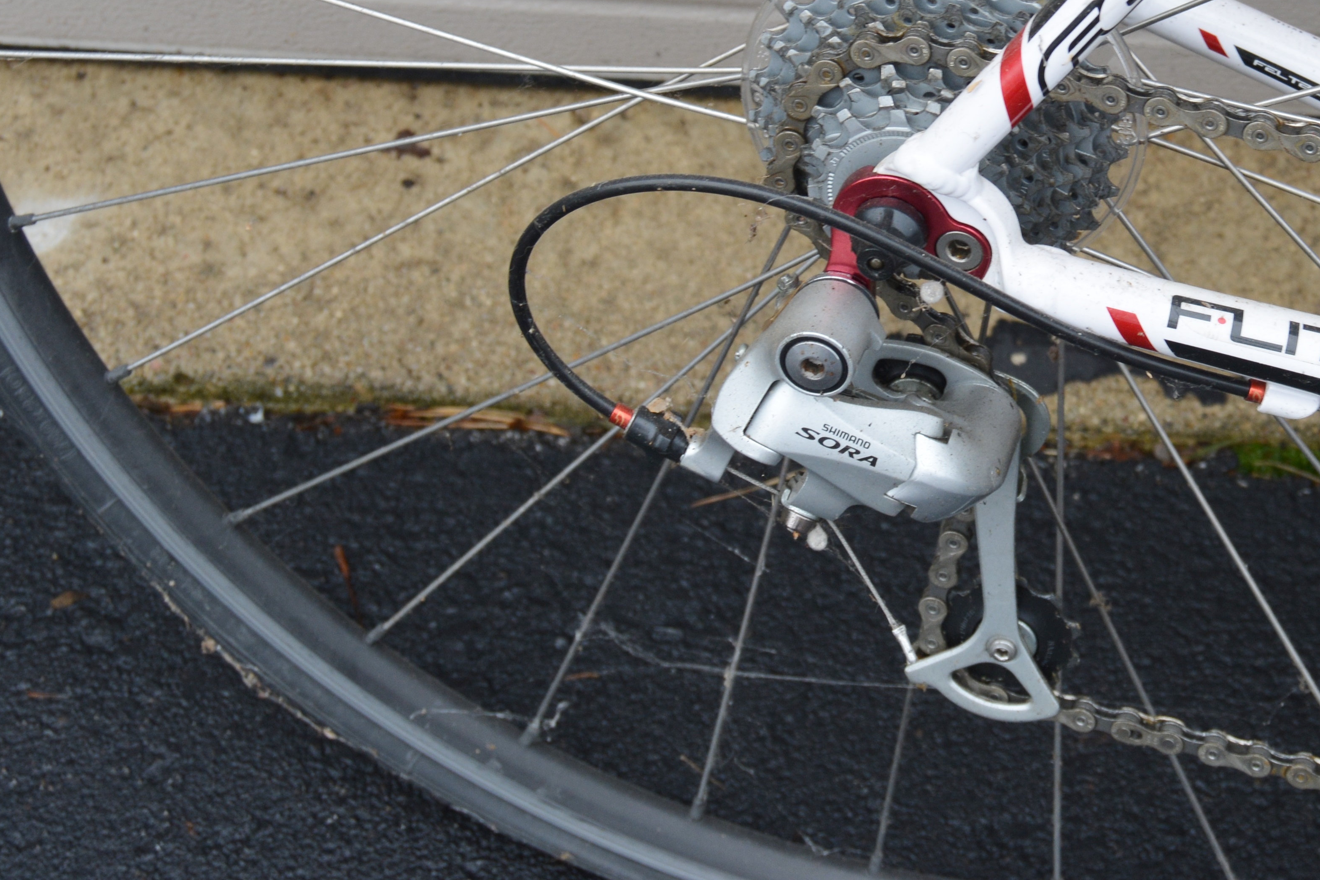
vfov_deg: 14.7
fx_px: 3373
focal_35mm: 92
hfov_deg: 21.9
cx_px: 1048
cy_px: 50
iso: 280
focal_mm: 32
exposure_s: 1/125
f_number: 5.6
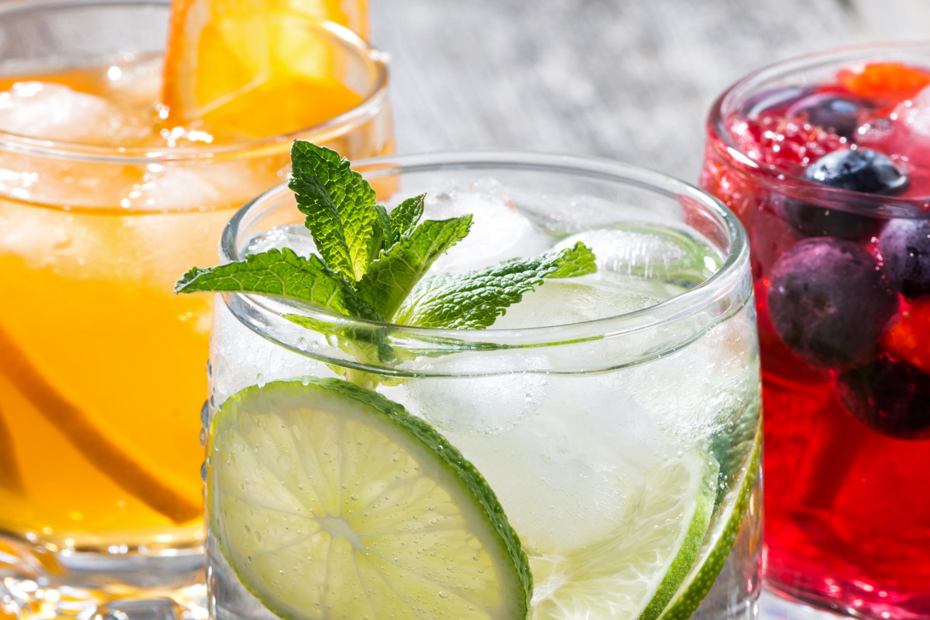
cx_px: 596
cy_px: 396
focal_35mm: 189
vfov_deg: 7.3
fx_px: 4884
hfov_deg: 10.9
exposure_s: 1/125
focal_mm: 105
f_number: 13
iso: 100
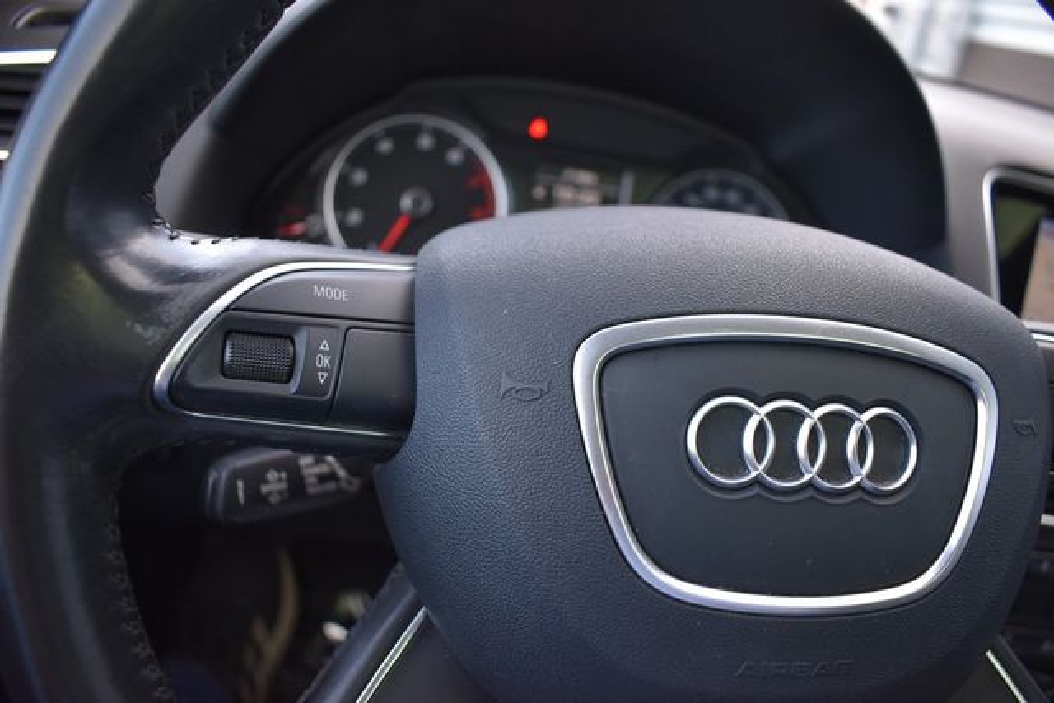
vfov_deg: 48.0
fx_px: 791
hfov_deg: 67.4
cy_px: 352
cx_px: 527
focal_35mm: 27
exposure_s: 1/250
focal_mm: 18
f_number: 3.5
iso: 720
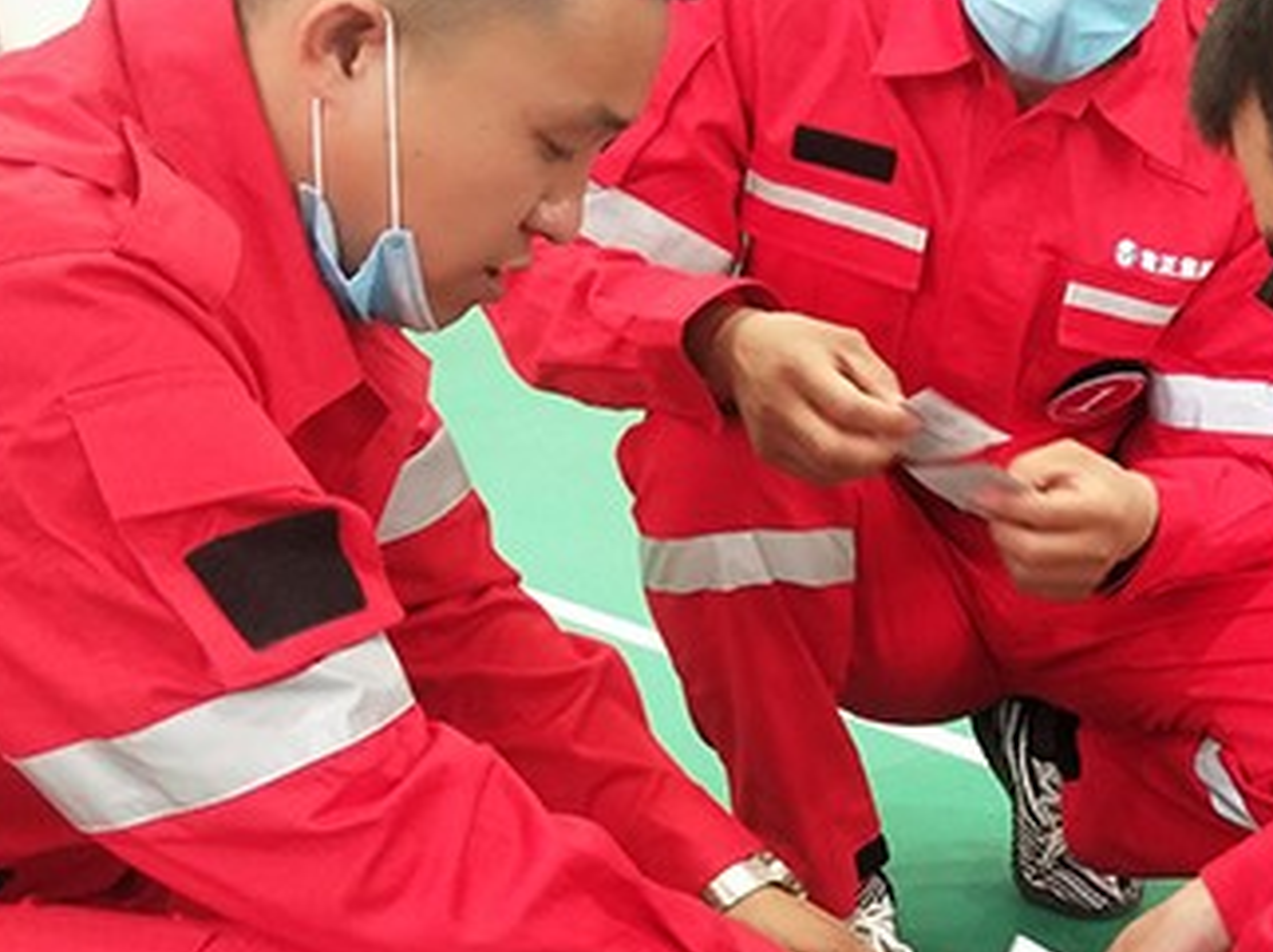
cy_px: 802
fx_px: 2168
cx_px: 1131
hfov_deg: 31.3
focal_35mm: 59
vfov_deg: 24.3
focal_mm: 3.88
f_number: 2
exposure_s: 1/33.3
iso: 200
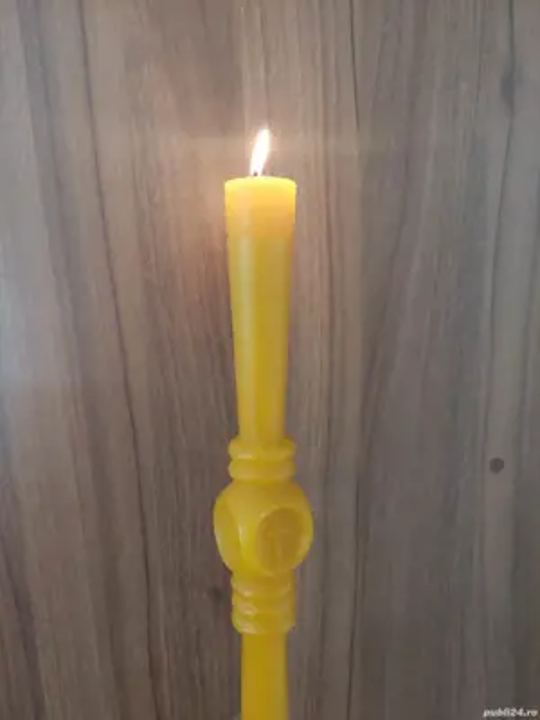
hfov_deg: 56.8
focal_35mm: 24
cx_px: 270
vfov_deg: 71.6
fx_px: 499
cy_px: 360
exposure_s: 1/50
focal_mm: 5.23
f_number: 1.8
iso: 320
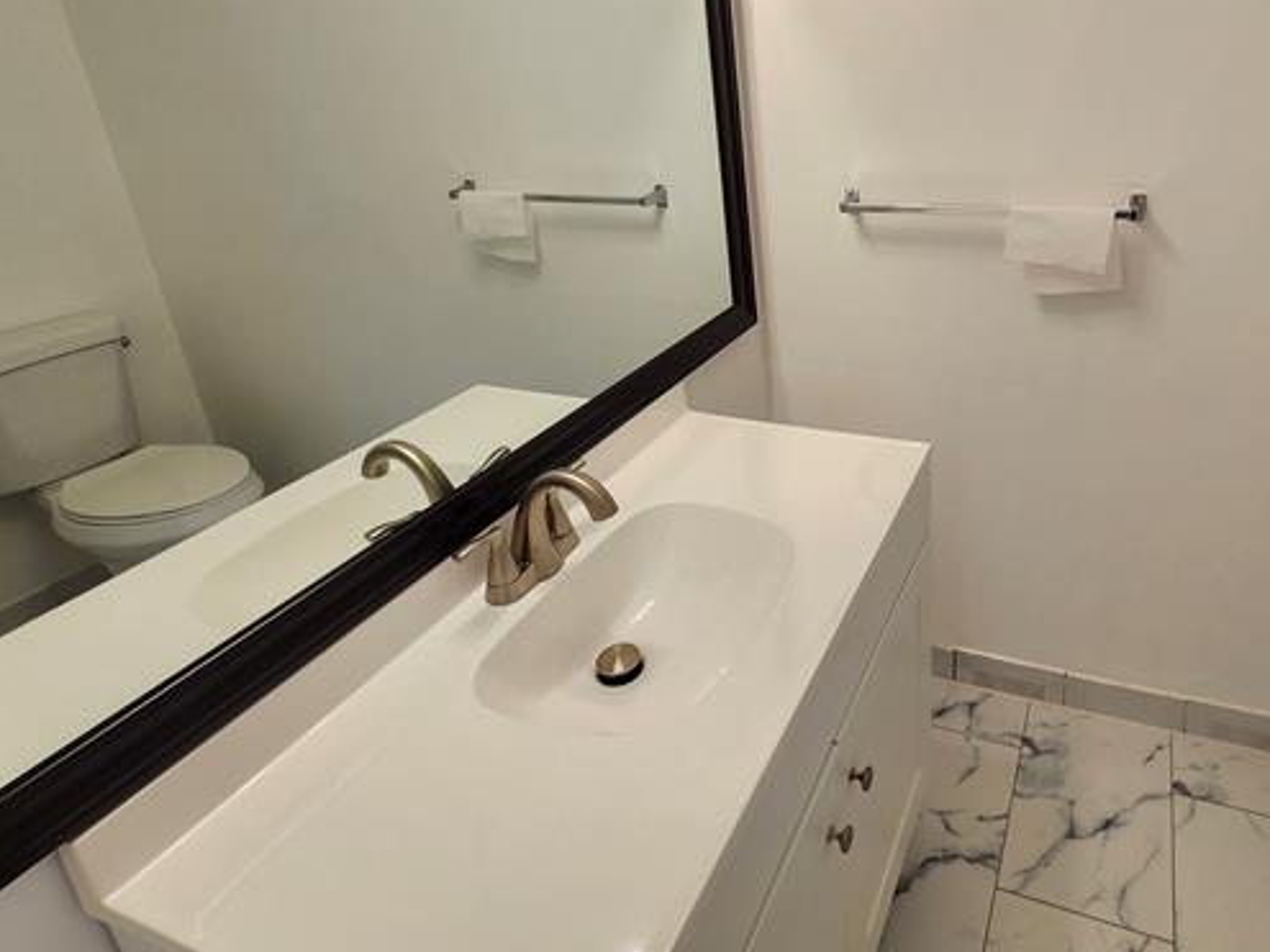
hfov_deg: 76.2
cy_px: 305
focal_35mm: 21
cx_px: 859
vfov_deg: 61.6
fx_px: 770
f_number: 2.2
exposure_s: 1/60
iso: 50
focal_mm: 1.74
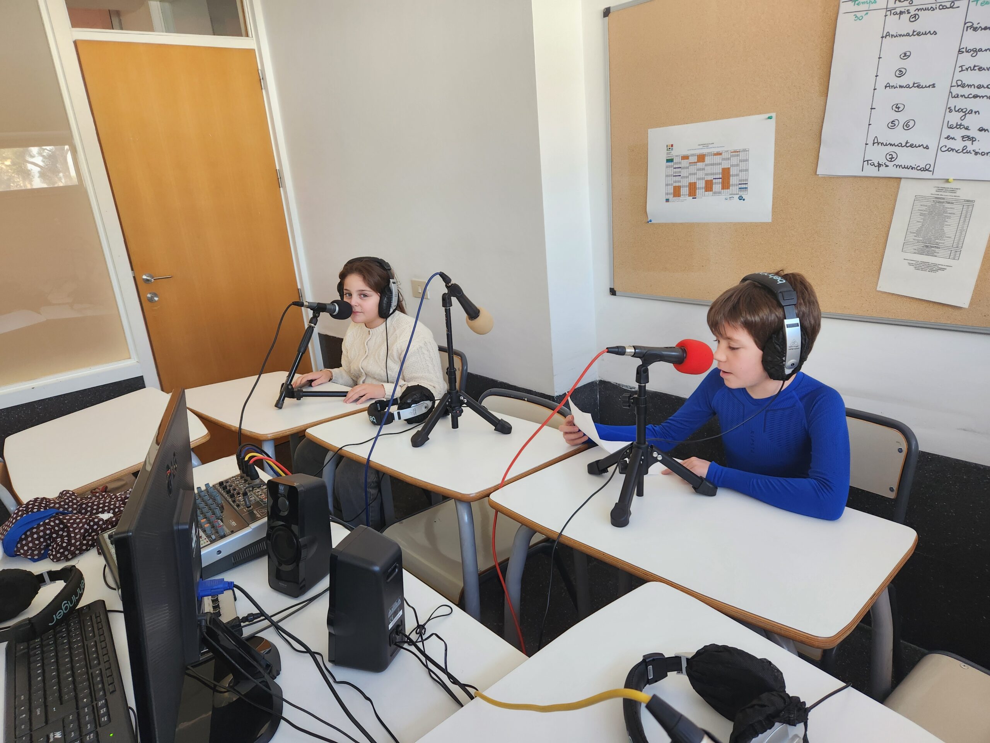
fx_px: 658
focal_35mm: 23
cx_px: 495
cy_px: 372
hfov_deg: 73.9
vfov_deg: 58.9
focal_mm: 5.4
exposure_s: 1/180
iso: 160
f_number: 1.8
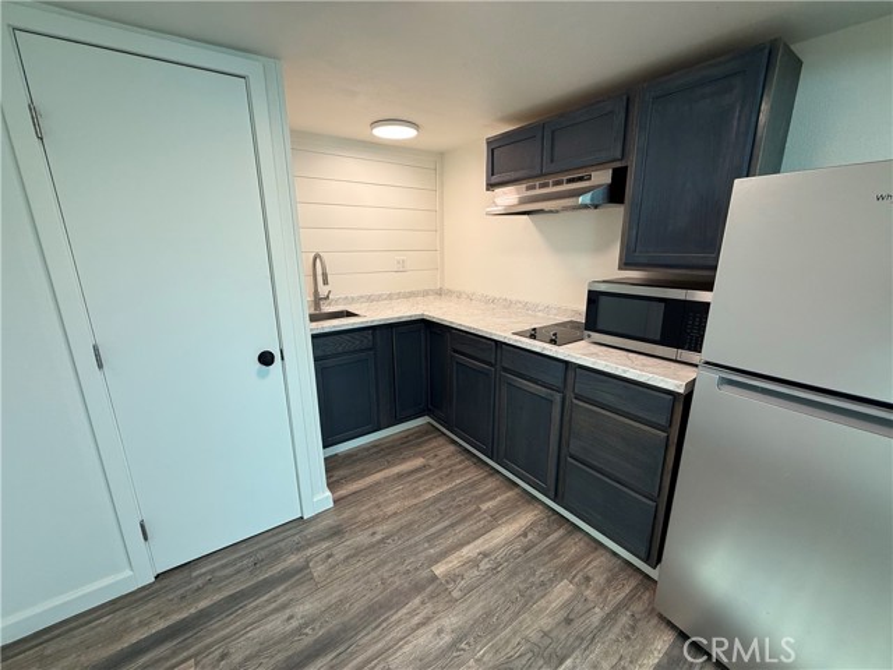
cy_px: 335
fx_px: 361
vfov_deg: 85.7
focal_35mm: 14
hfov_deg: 102.1
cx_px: 446
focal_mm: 2.22
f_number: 2.2
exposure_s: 1/120
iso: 125
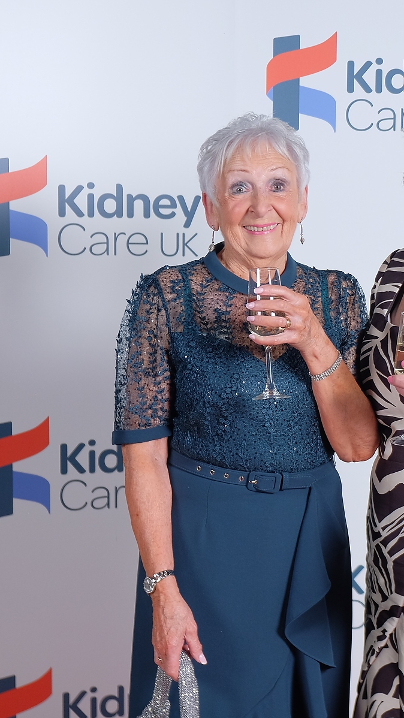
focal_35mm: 74
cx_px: 388
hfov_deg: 16.0
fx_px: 1409
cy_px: 359
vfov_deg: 28.6
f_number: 3.6
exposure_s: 1/180
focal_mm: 31.5
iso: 400
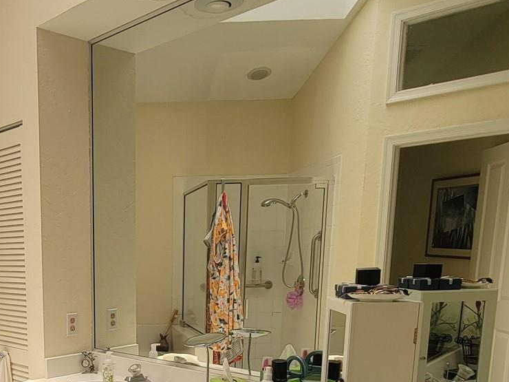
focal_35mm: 36
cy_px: 372
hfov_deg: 47.1
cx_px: 67
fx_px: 529
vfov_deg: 36.2
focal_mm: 2.2
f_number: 2.2
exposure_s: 1/119
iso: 50
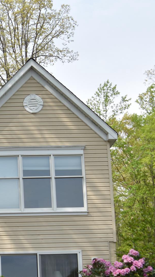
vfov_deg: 25.2
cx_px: -67
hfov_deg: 13.6
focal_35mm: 84
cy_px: 175
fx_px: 614
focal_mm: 28
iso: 100
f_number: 8
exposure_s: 1/250
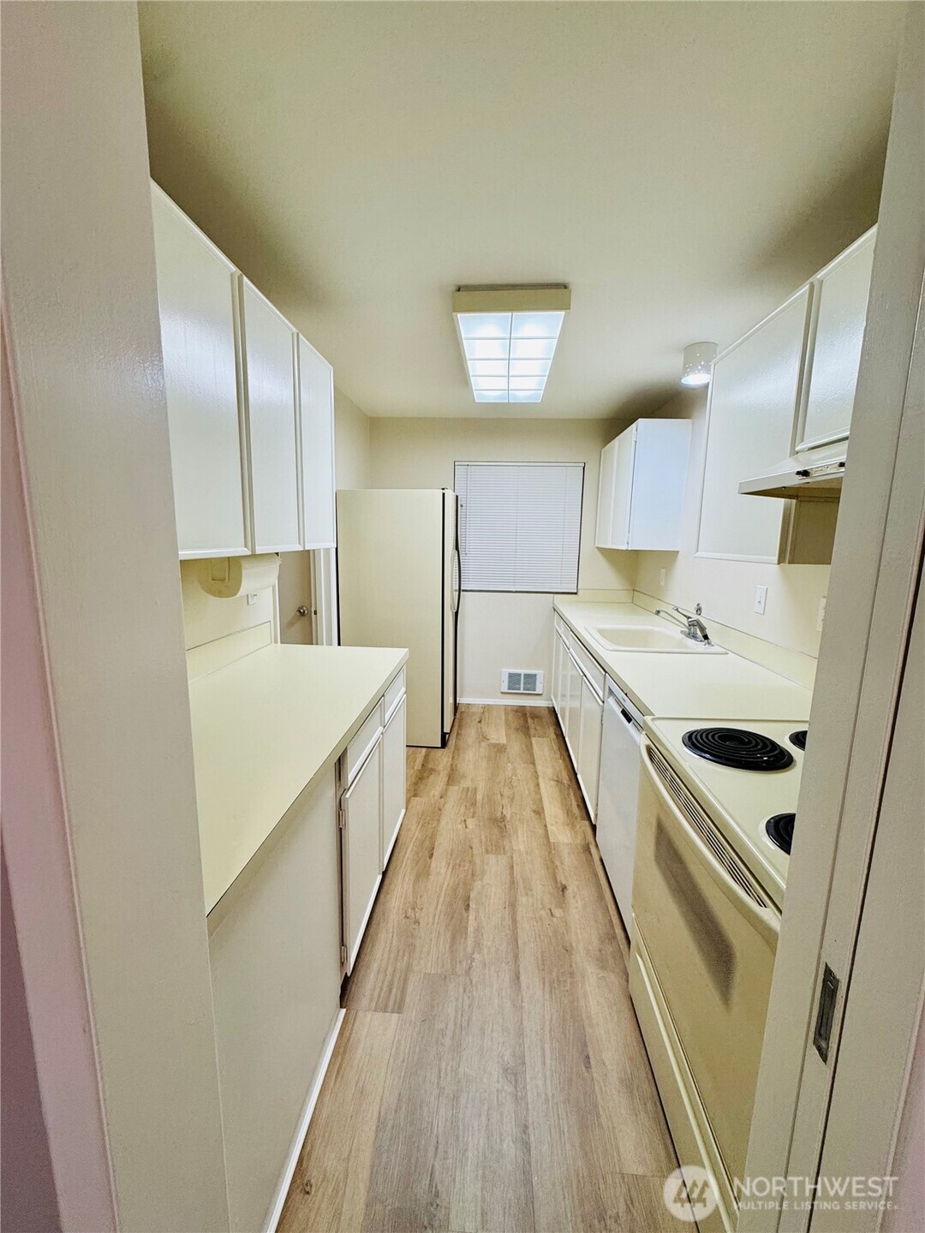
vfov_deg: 102.1
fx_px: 499
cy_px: 616
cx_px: 462
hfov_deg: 85.7
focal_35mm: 14
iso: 160
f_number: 2.2
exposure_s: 1/120
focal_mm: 2.22
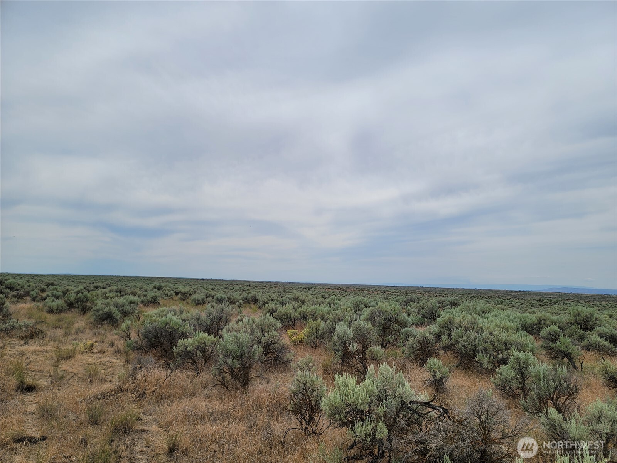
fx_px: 446
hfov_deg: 69.4
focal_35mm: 25
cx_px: 308
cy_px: 232
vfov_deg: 54.9
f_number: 1.8
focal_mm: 7
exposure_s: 1/2210
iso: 20
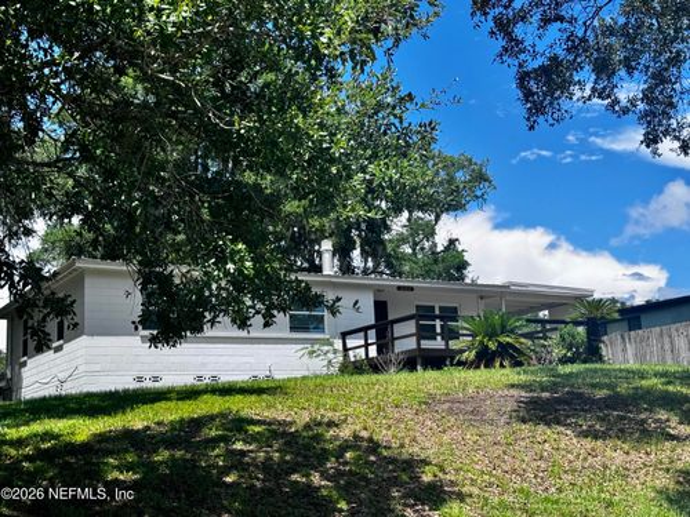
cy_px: 258
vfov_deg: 30.3
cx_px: 345
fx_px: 957
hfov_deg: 39.7
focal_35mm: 48
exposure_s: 1/3096
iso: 64
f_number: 1.78
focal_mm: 6.76
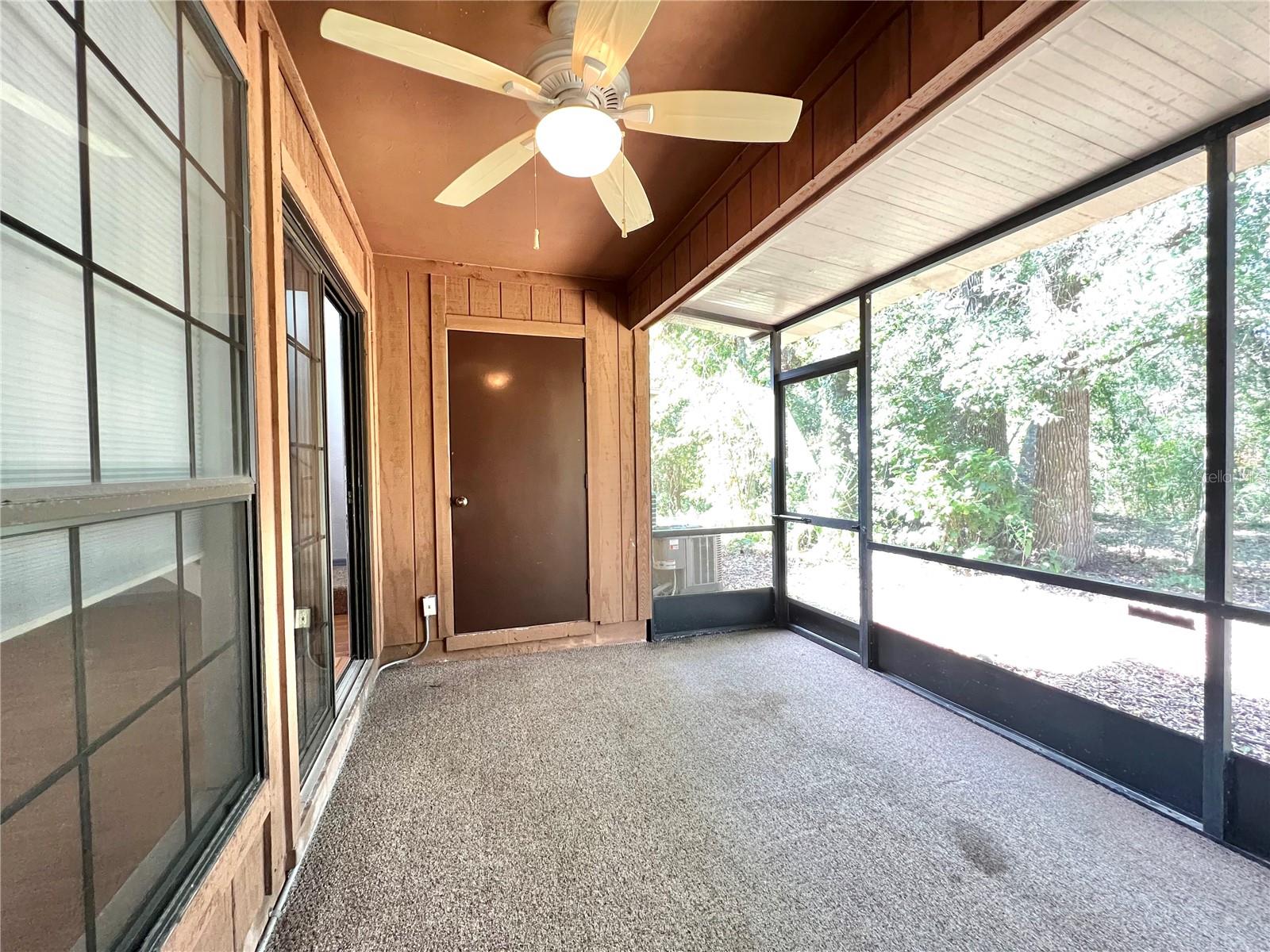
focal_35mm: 13
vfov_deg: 89.9
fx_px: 477
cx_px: 635
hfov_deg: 106.2
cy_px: 476
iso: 500
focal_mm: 1.57
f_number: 1.8
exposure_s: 1/60
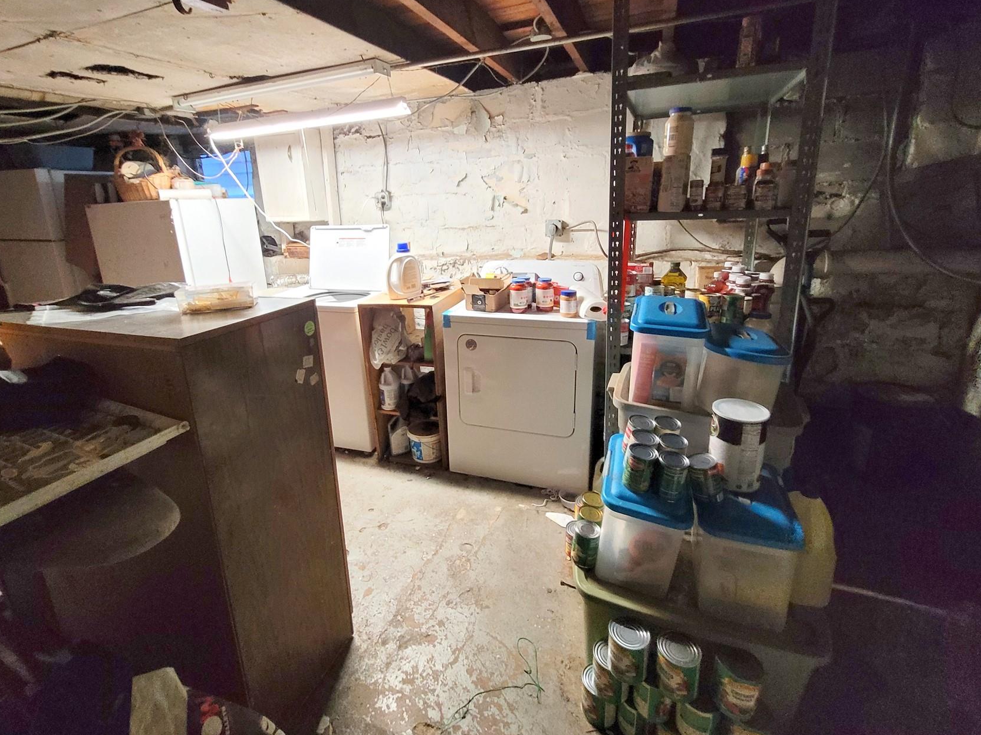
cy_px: 324
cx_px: 457
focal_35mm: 16
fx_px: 453
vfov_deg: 77.8
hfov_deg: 94.4
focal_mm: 1.74
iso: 320
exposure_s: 1/40
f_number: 2.2
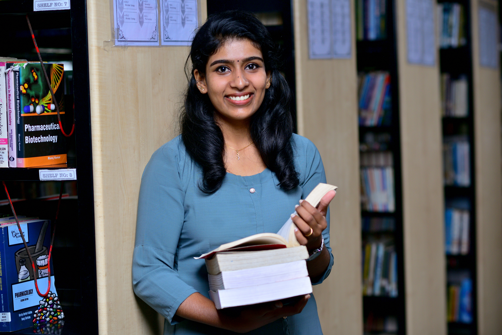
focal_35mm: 85
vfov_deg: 16.1
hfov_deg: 23.9
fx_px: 1185
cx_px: 251
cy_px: 168
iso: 400
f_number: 3.2
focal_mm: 85
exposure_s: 1/2000
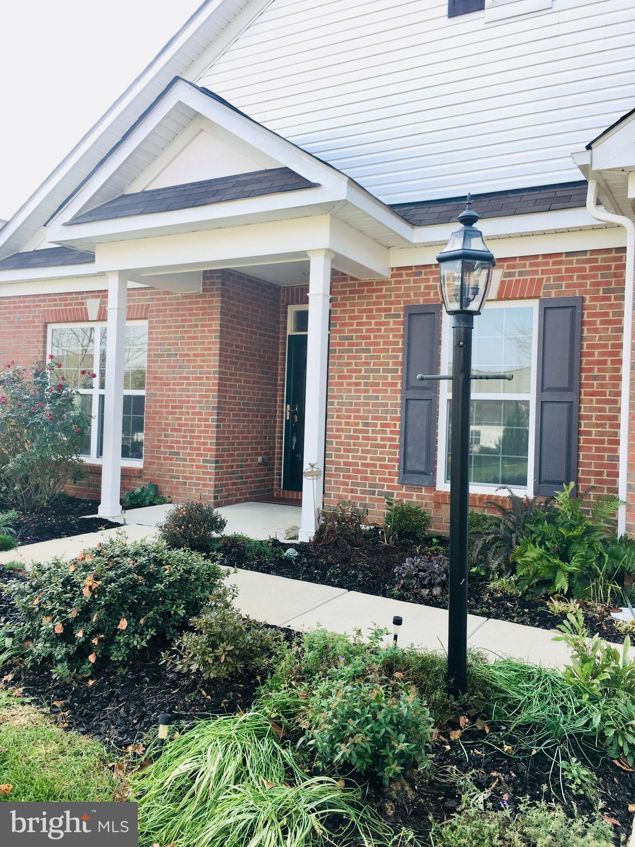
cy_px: 424
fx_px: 709
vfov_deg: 61.7
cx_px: 318
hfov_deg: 48.2
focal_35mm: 29
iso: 25
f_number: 2.2
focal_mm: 4.15
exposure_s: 1/223
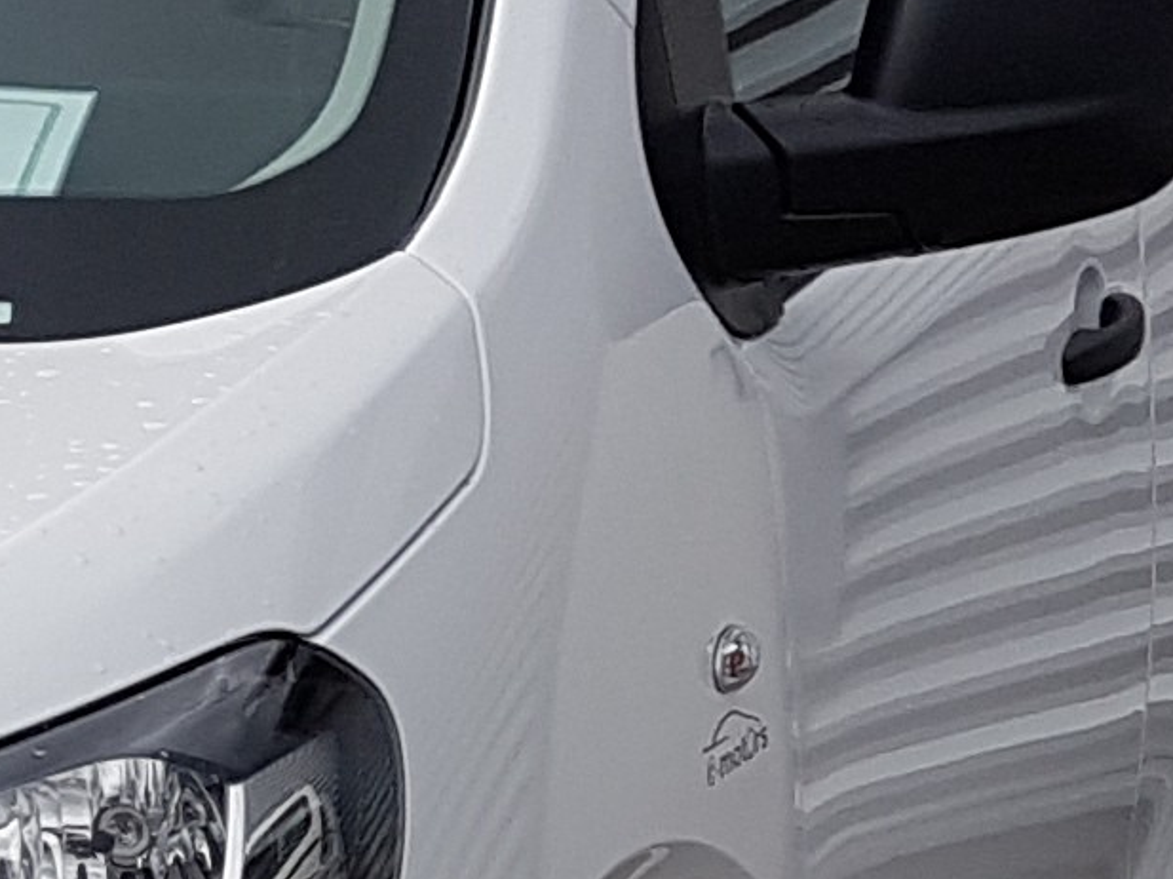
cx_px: -1025
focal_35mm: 170
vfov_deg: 8.7
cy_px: 820
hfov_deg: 10.8
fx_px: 5757
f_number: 1.7
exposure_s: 1/1680
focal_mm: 4.2
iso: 40
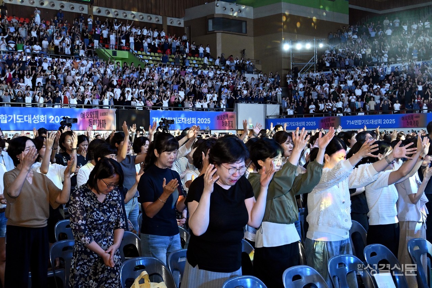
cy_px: 144
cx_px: 216
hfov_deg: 40.5
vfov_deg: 27.7
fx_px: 585
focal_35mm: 49
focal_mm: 32.5
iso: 2800
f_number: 5
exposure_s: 1/60
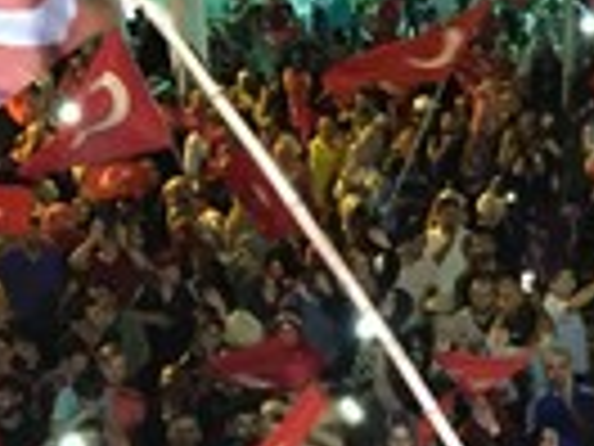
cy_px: 500
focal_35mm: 147
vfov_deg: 10.0
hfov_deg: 13.4
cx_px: 477
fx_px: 2522
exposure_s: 1/17
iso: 320
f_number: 2.2
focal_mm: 4.15
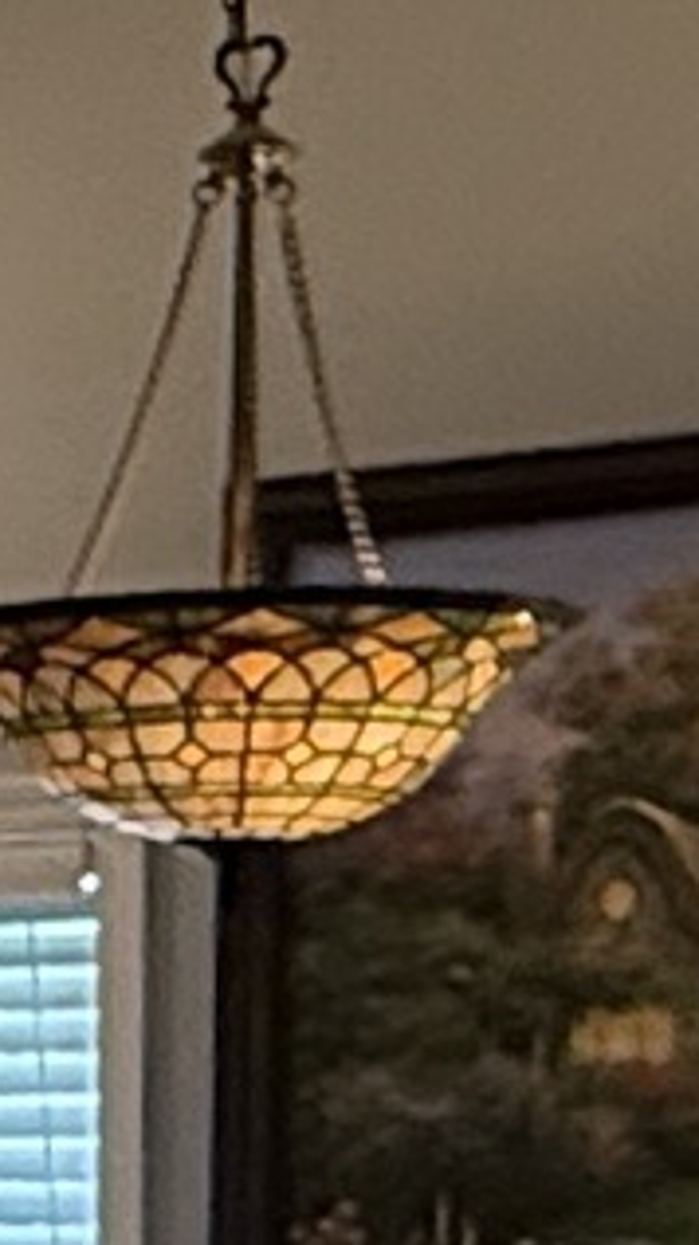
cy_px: 1214
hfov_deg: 6.8
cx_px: -1909
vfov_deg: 14.3
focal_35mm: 148
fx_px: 4883
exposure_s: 1/120
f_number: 2.2
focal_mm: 2.22
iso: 500
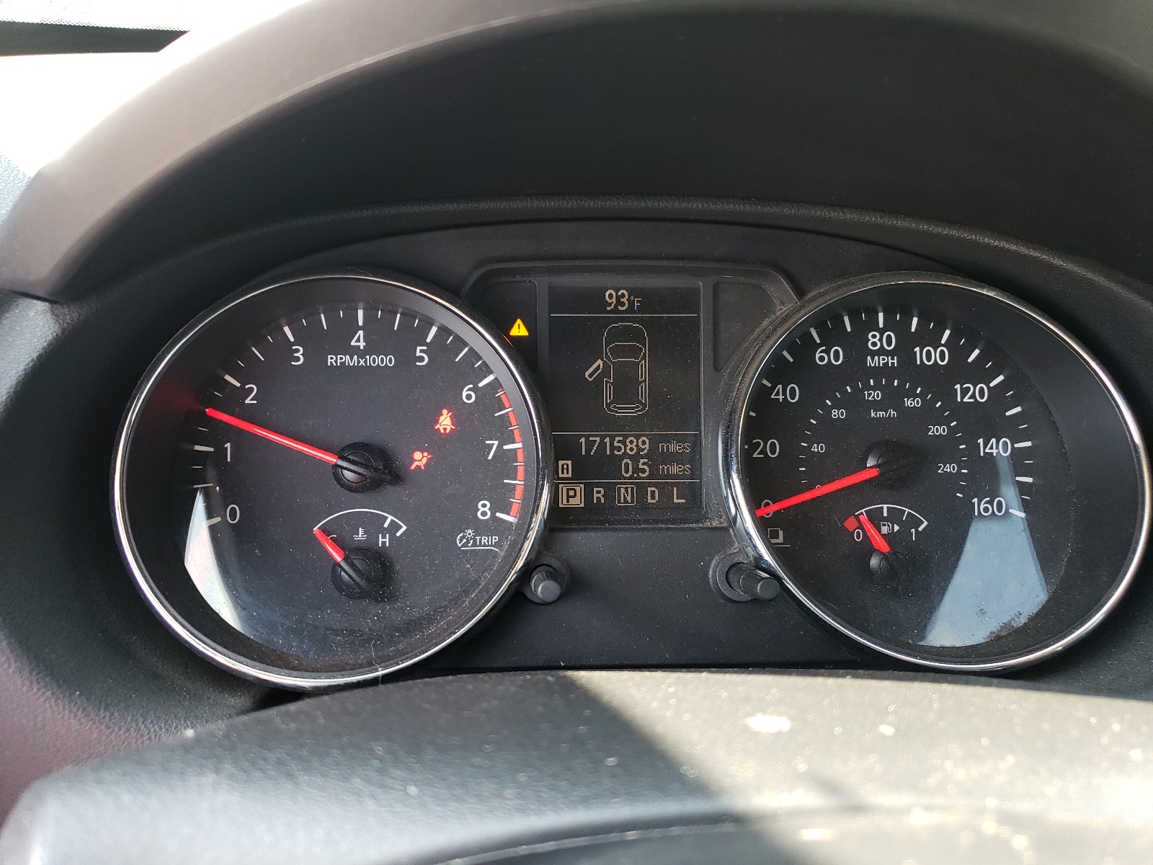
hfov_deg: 67.3
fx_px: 866
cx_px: 576
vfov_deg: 53.1
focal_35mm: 26
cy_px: 432
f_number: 1.5
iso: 82
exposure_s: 1/120
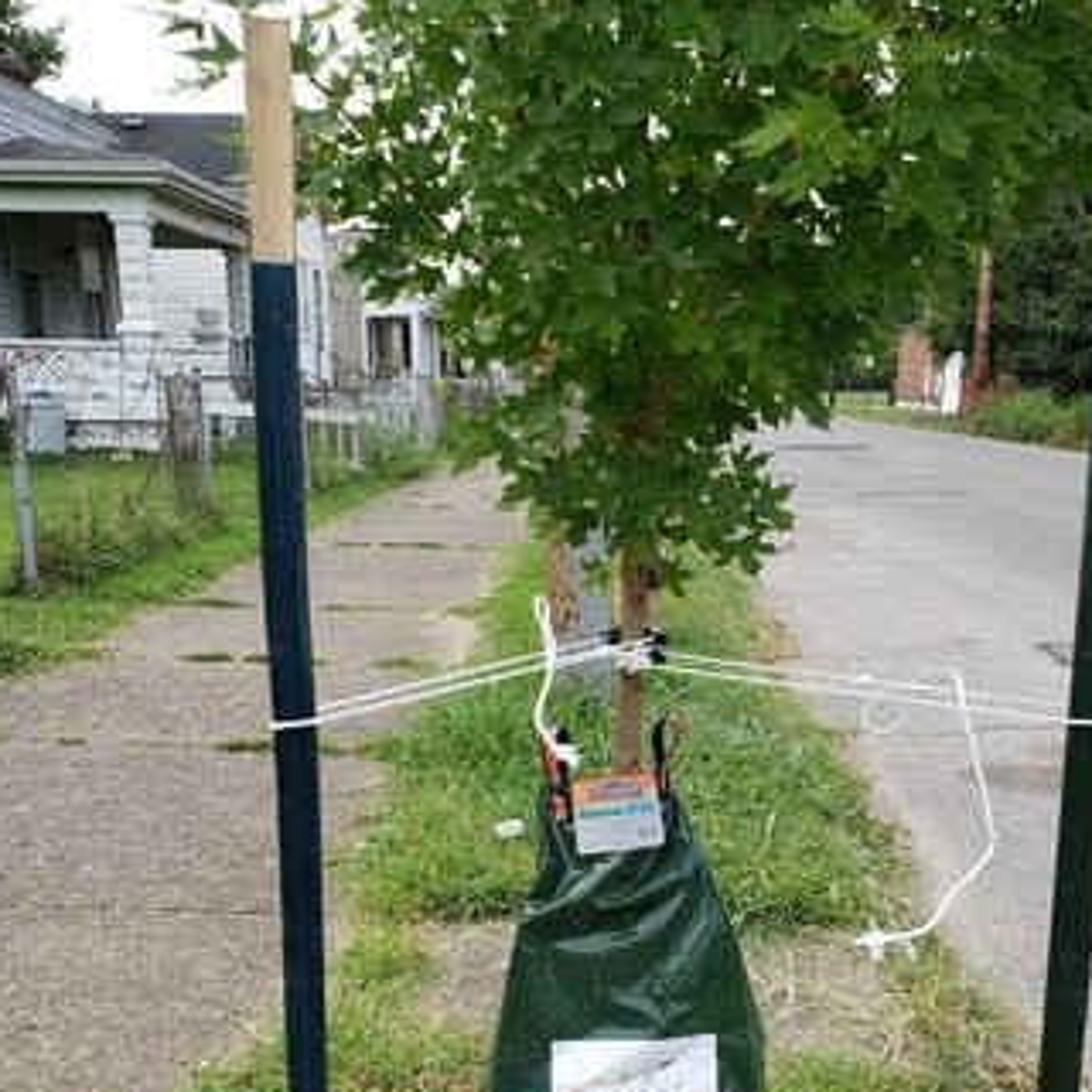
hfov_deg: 45.9
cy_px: 742
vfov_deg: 45.2
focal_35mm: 36
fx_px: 1285
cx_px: 624
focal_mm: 4.3
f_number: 2.4
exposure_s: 1/478
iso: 50
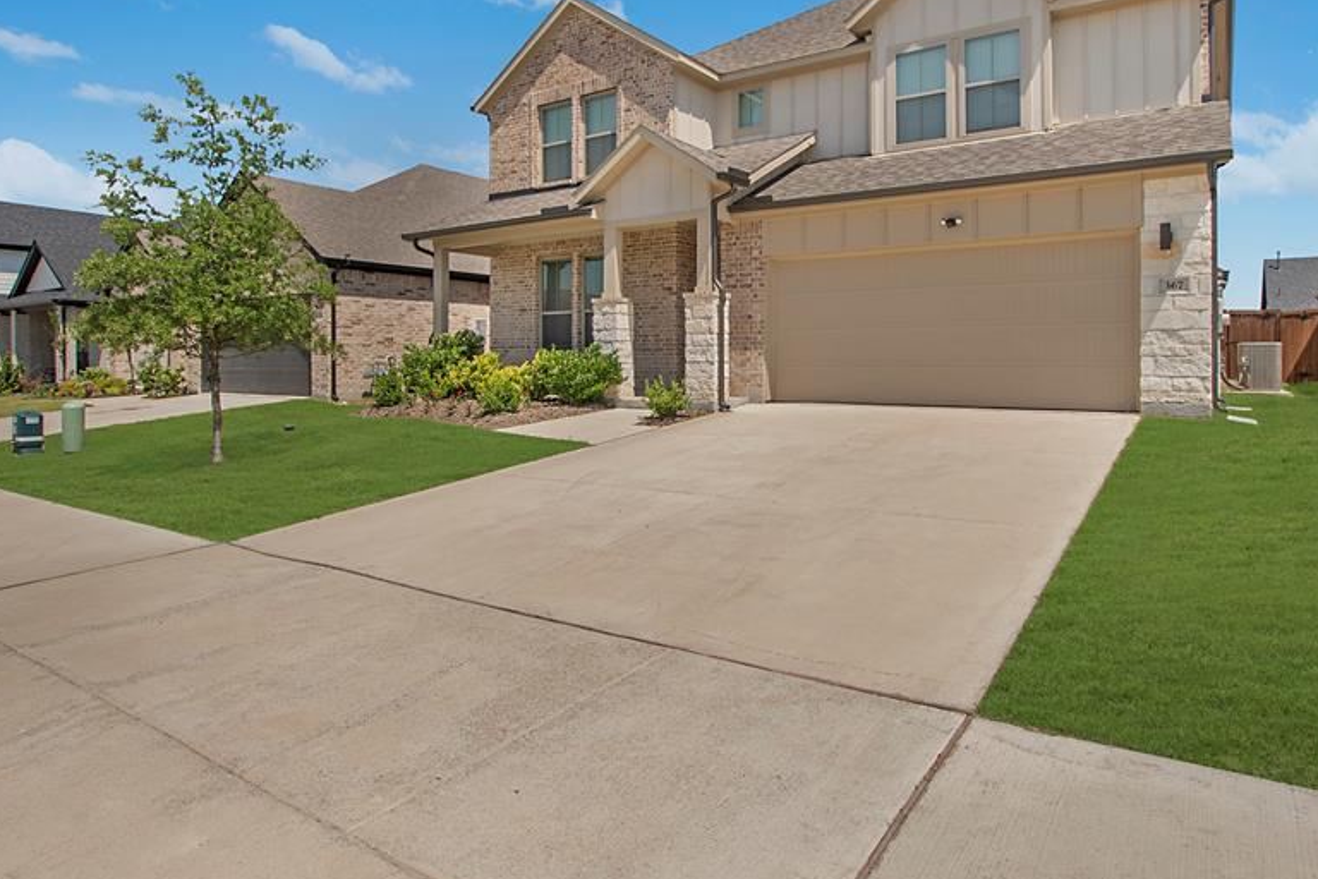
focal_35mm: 20
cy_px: 350
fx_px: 732
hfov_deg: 83.7
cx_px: 731
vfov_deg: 61.4
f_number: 8
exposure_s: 1/1000
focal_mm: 10
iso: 100
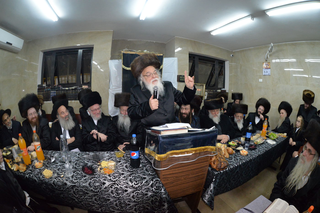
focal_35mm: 15
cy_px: 106
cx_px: 160
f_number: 8
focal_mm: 15
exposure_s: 1/200
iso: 6400
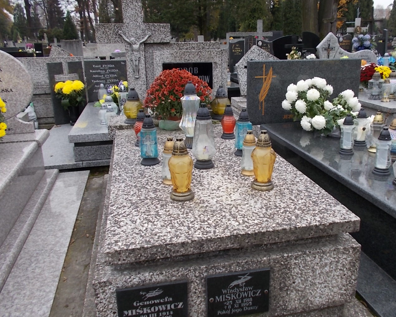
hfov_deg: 55.5
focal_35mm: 32
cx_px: 219
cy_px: 153
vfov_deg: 45.8
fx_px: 375
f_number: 3.2
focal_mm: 4.6
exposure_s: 1/80
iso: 80
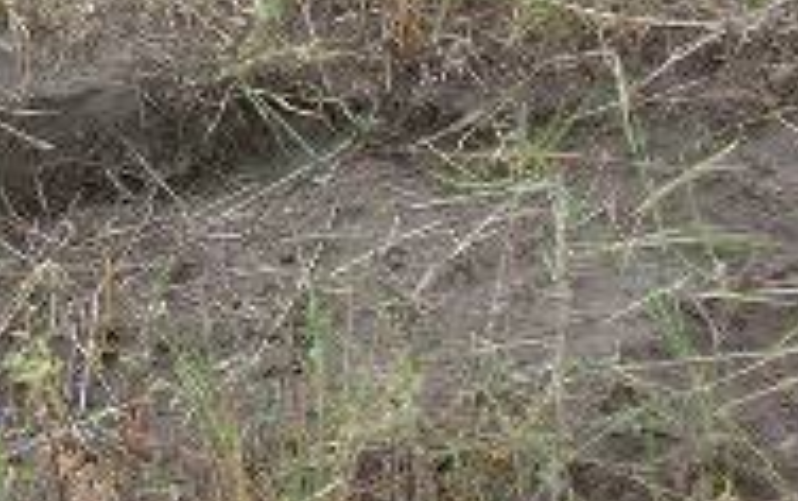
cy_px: -255
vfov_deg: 6.6
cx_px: -306
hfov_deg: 10.3
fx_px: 4311
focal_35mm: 198
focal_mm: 11.3
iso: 50
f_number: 3.3
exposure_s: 1/80
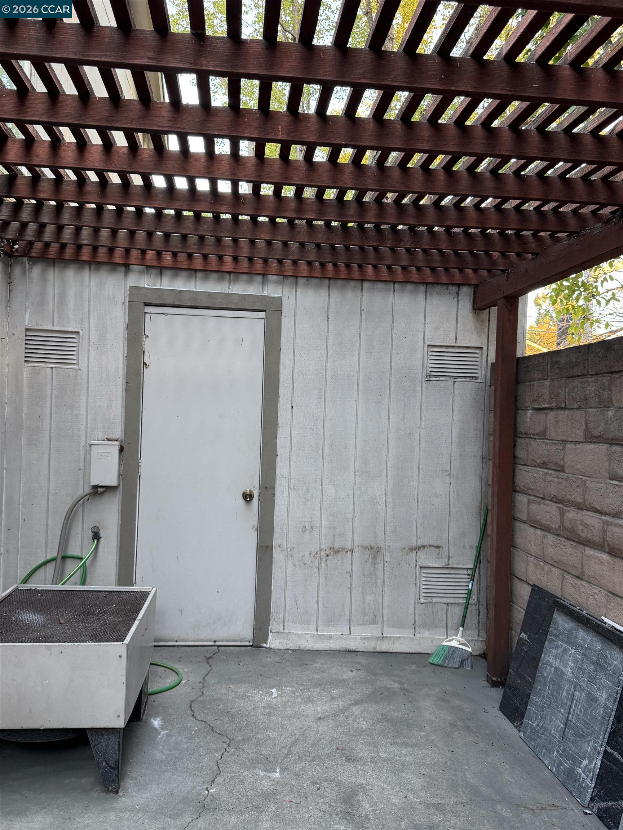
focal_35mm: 24
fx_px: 576
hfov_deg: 56.8
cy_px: 415
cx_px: 312
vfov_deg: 71.6
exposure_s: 1/60
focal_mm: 6.76
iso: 250
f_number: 1.78
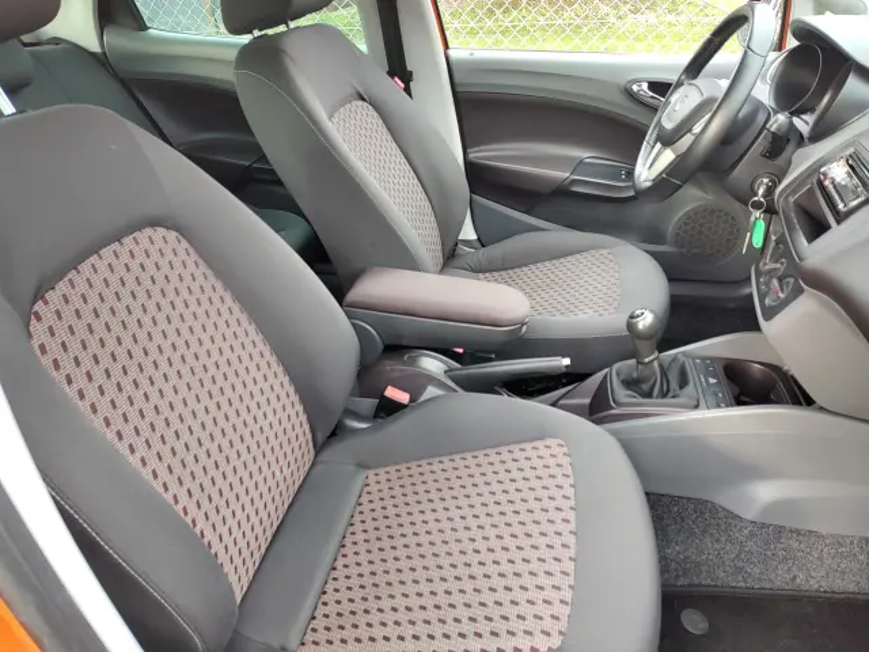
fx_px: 577
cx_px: 434
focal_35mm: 23
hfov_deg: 73.9
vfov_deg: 58.9
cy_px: 326
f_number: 1.8
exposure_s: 1/50
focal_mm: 5.56
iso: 214
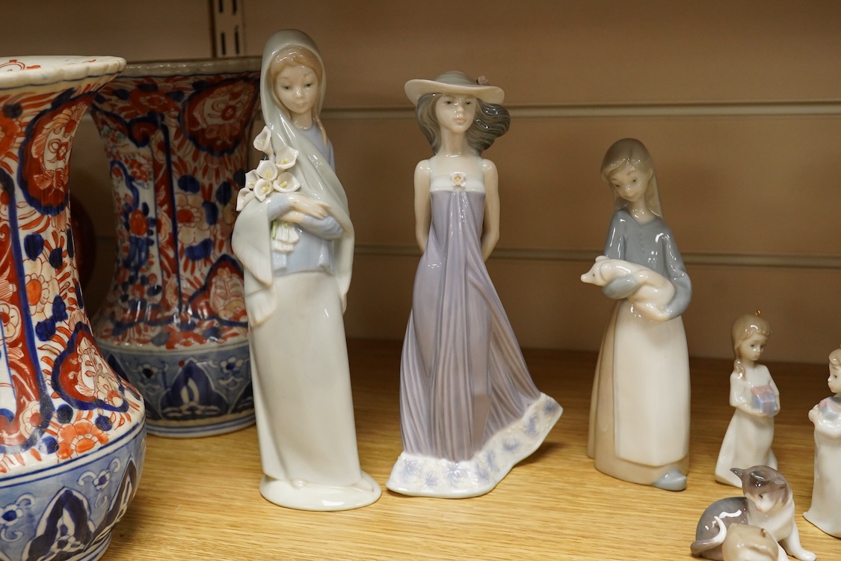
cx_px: 420
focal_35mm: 45
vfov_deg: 29.9
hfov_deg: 43.6
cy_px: 280
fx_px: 1051
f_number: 10
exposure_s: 1/160
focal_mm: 30
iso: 2500
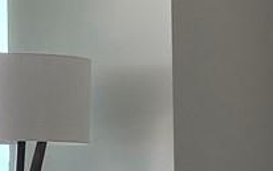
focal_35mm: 214
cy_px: 97
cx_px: 109
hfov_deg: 9.8
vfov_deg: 6.1
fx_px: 1593
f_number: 1.8
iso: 32
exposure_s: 1/577
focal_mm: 4.25
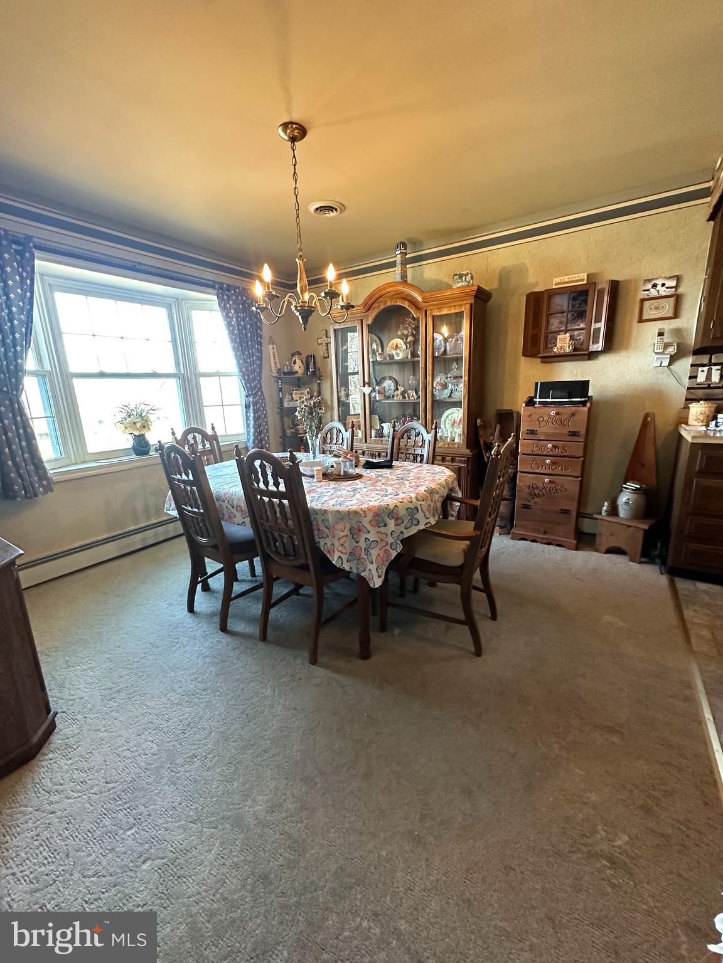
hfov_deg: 85.7
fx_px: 390
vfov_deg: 102.1
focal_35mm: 14
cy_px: 482
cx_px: 362
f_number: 2.2
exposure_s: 1/60
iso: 400
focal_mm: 2.22
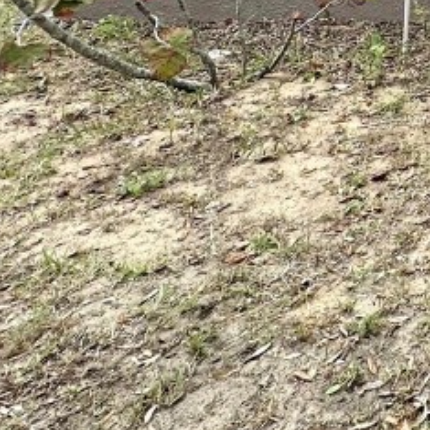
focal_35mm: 54
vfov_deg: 24.4
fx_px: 759
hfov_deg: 21.7
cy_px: -221
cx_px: 754
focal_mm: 2.22
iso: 40
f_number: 2.2
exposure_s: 1/300
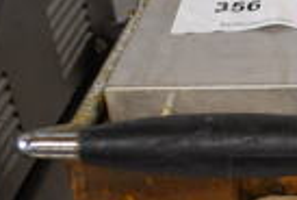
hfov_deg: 15.6
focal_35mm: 120
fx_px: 992
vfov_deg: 11.4
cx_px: 457
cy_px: 163
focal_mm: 18
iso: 1100
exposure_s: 1/125
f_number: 3.5
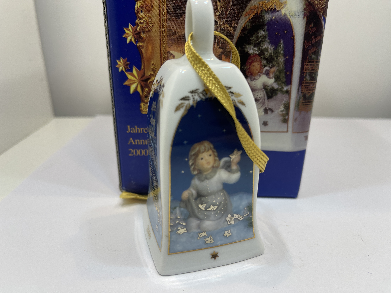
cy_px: 146
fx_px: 282
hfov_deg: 69.4
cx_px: 196
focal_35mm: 25
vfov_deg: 54.9
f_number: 1.6
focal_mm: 5.1
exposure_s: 1/148
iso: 32
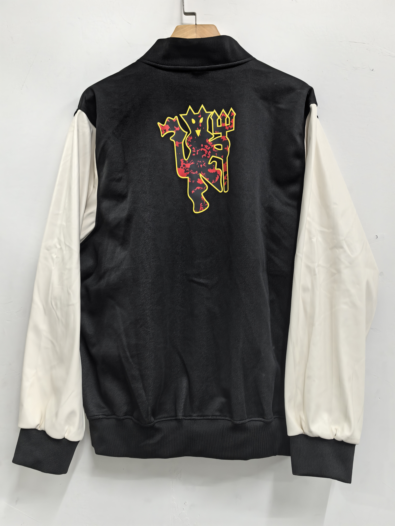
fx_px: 411
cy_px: 263
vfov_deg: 65.3
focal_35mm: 27
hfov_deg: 51.4
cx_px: 198
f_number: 2
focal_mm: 6.98
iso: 320
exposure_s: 1/33.3
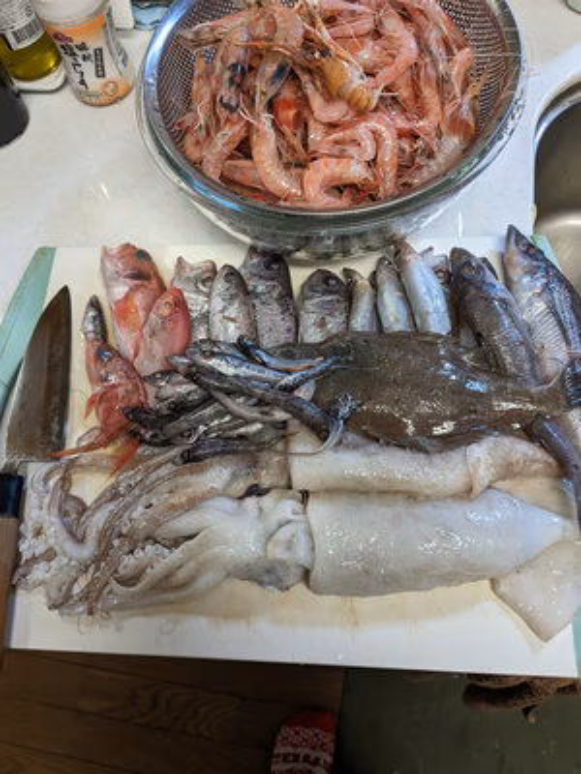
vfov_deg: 65.3
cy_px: 387
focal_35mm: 27
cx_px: 290
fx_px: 604
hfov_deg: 51.4
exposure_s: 1/99.9
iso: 370
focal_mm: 4.38
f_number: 1.73
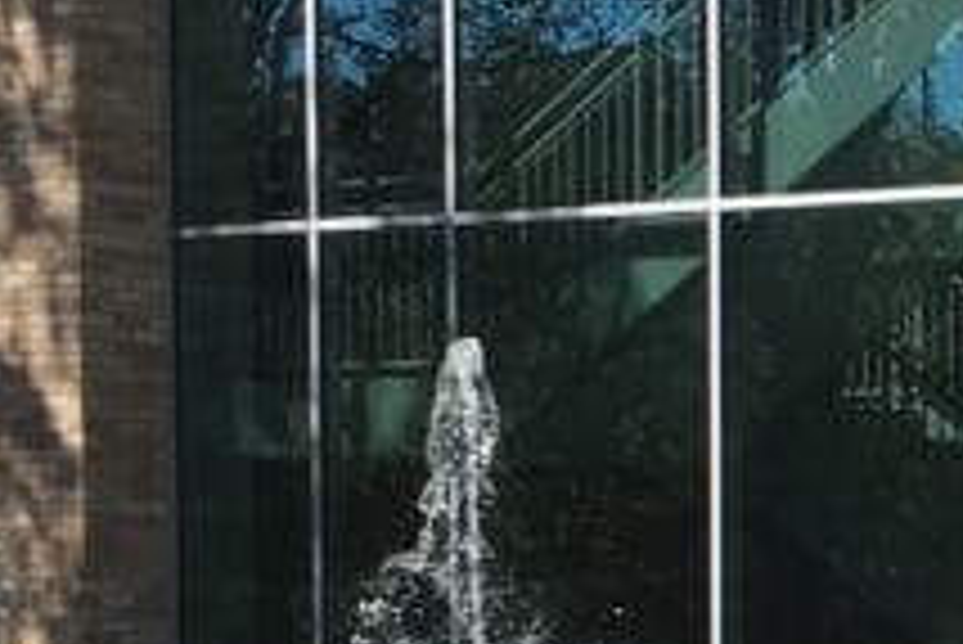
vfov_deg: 9.4
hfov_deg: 13.2
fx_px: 3854
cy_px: 784
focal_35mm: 144
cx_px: 1580
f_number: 2.2
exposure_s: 1/2024
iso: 25
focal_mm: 4.15
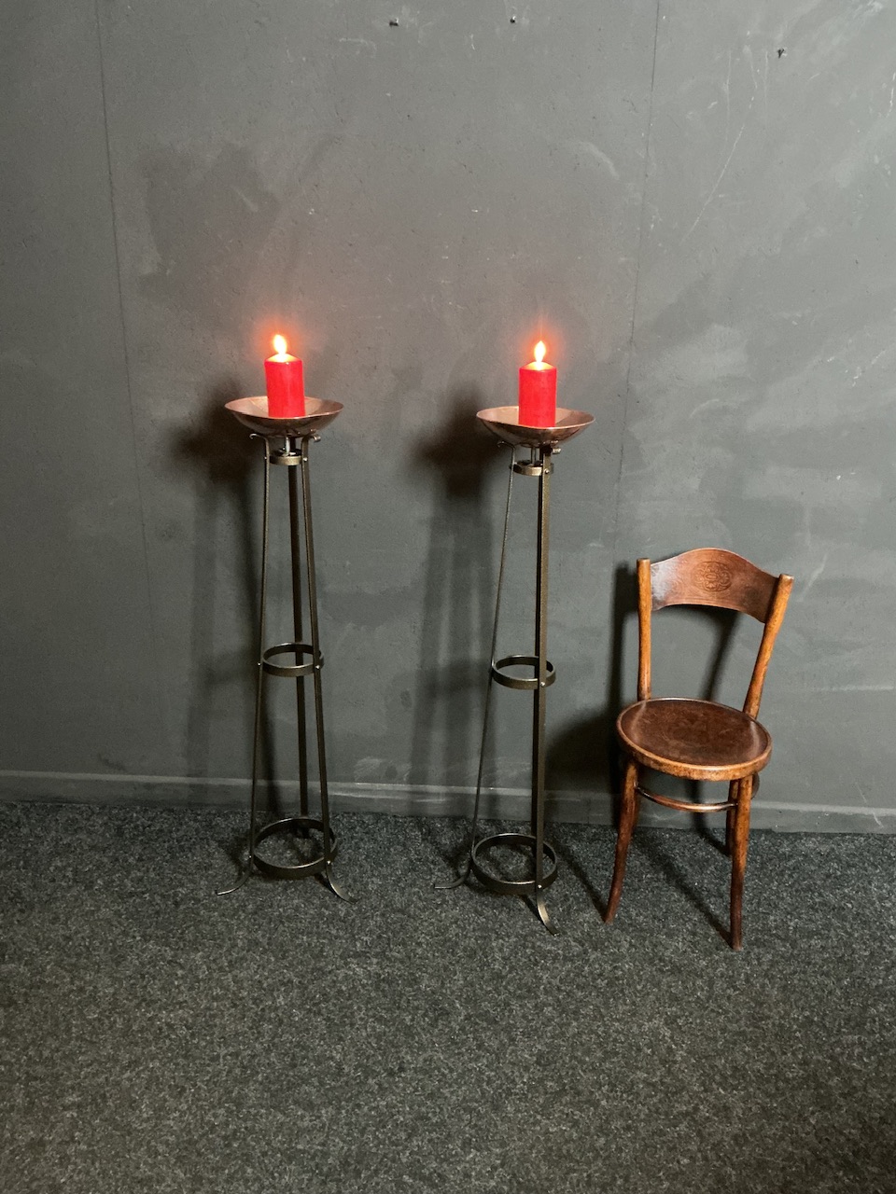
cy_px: 597
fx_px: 1001
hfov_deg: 48.2
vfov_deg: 61.7
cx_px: 448
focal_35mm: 29
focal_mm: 3
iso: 500
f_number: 1.8
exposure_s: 1/20
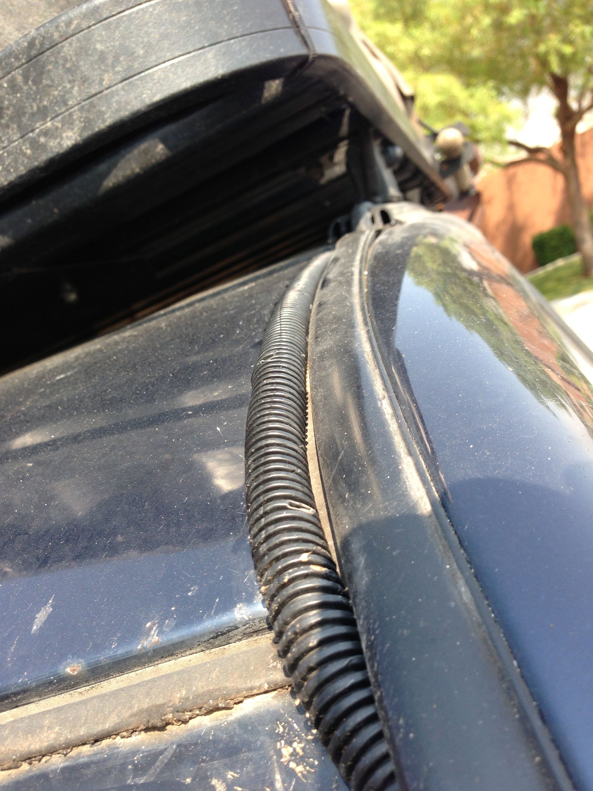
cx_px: 296
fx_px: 754
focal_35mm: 33
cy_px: 396
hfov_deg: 42.9
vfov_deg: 55.4
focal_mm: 4.13
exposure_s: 1/323
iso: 50
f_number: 2.4
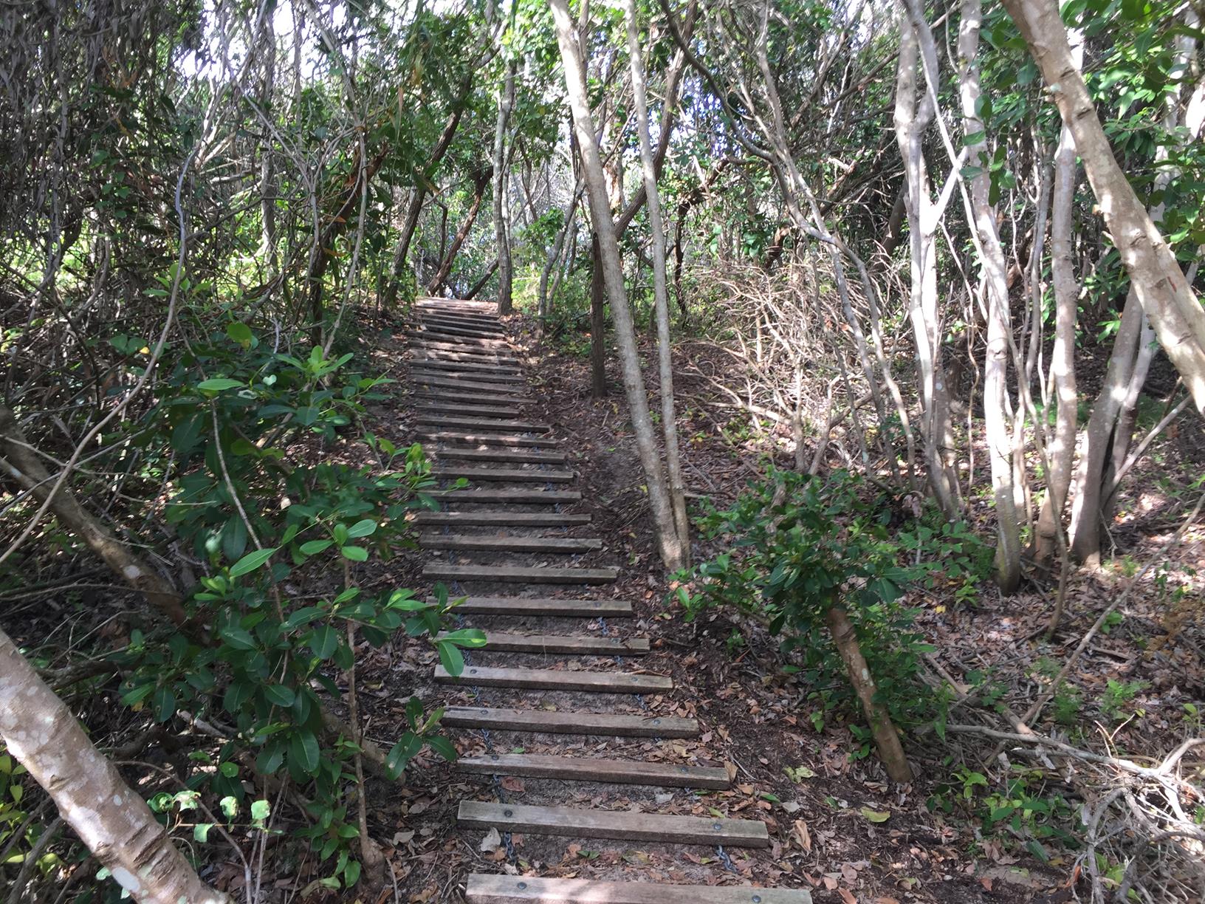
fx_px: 1010
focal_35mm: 29
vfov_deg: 48.2
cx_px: 602
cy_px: 452
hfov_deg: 61.7
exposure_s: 1/50
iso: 32
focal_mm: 4.15
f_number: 2.2
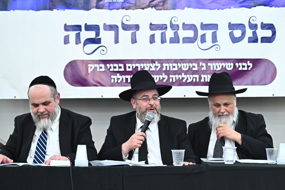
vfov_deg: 14.2
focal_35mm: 96
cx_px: 191
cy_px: 109
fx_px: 760
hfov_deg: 21.2
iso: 2500
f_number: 3.5
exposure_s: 1/250
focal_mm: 70
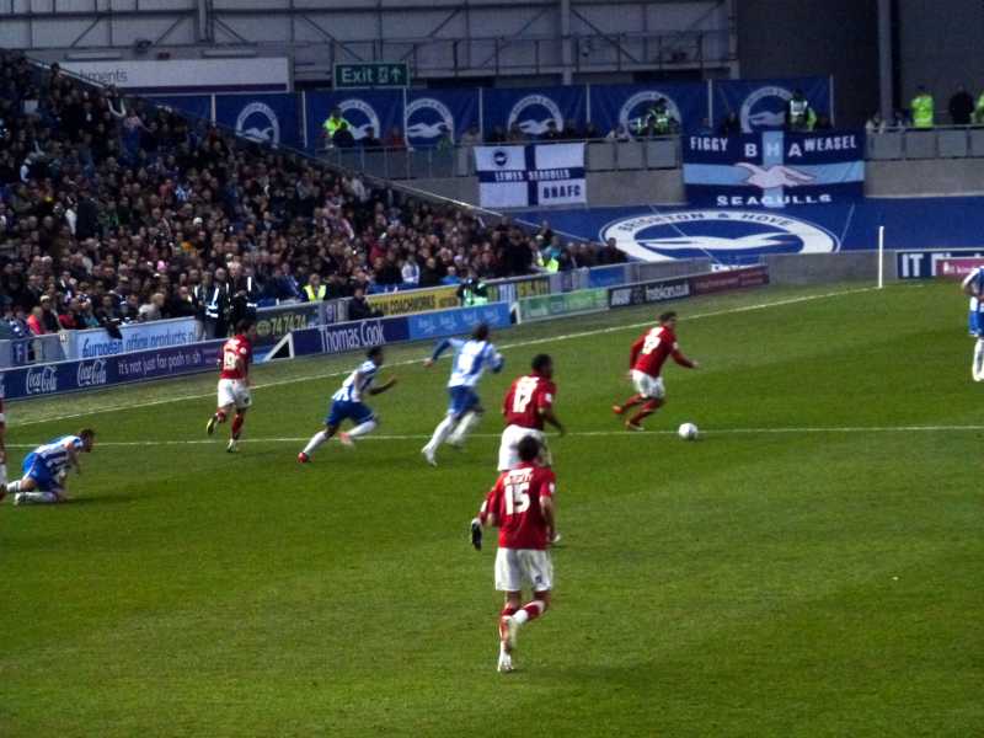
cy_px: 369
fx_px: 6083
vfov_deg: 6.9
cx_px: 492
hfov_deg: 9.2
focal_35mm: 214
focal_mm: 38.3
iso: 400
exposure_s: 1/80
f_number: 5.5
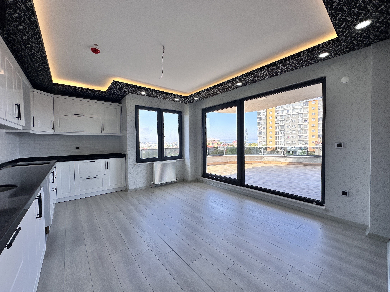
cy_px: 146
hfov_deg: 102.1
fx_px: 158
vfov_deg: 85.7
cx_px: 195
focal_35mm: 14
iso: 40
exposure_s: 1/356
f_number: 2.2
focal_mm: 2.22
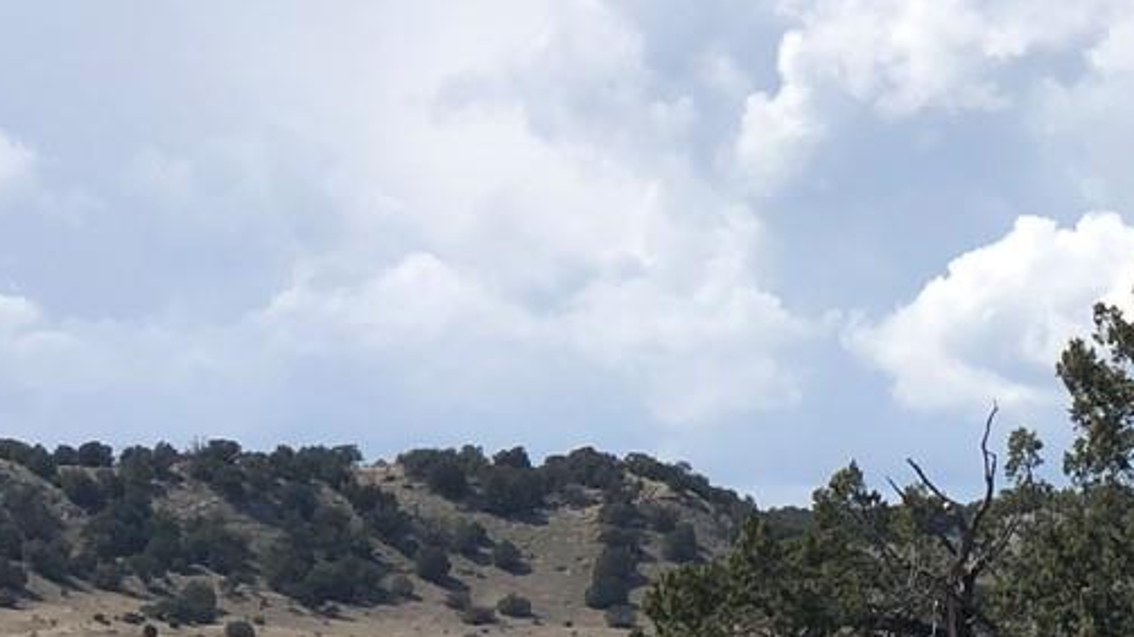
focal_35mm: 198
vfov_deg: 6.1
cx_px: 1344
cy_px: 775
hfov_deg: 10.7
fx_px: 5952
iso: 20
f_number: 2.8
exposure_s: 1/1499
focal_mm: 6.6
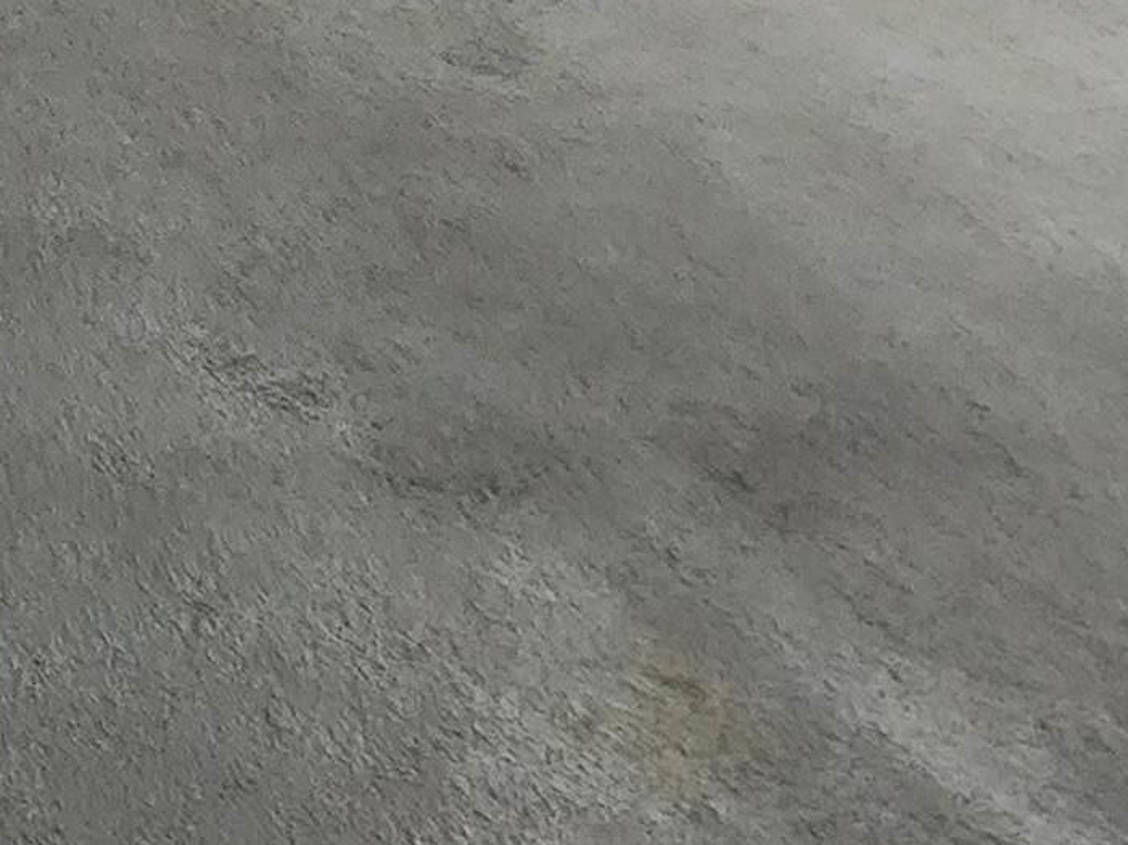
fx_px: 1856
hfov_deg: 19.3
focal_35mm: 57
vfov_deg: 18.6
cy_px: -760
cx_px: -1120
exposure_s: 1/30
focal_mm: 2.2
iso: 640
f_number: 2.2
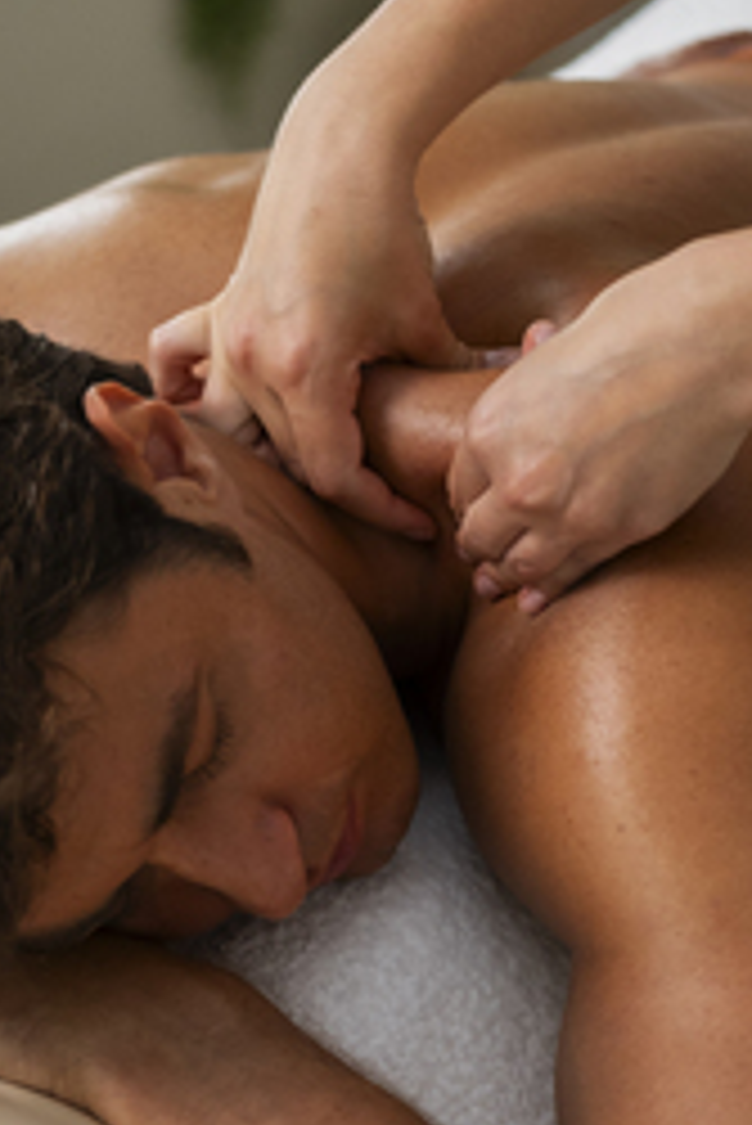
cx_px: 254
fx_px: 3035
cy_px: 612
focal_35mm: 97
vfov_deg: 21.0
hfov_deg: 14.1
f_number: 2
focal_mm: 35
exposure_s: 1/400
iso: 640
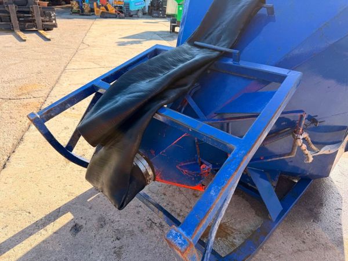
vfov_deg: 56.8
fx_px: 241
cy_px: 130
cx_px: 174
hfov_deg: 71.6
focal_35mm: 24
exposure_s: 1/878
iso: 80
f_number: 1.78
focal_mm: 6.76
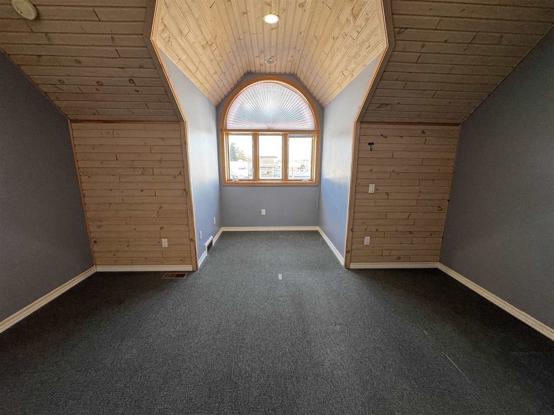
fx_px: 224
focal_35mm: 14
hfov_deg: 102.1
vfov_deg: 85.7
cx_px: 277
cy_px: 208
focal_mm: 2.22
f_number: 2.2
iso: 250
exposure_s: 1/120
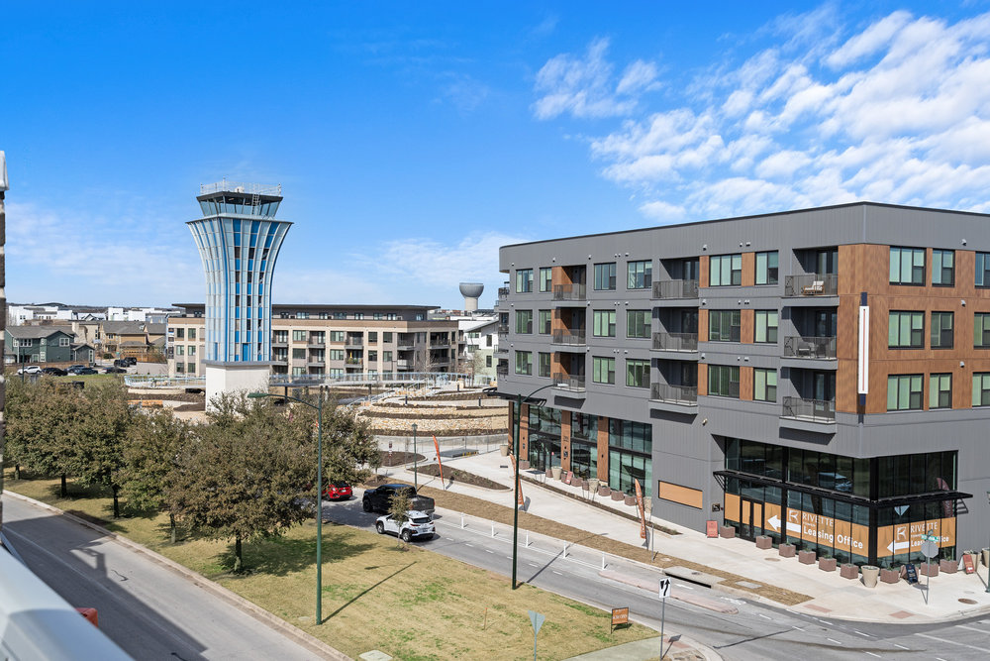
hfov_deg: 54.4
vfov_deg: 37.9
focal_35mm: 35
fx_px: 963
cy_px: 330
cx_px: 495
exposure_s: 1/250
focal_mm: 35
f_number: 10
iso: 100
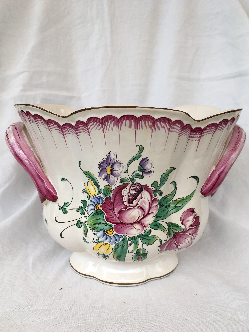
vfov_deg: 58.3
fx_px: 297
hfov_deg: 45.4
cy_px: 175
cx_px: 123
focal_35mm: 31
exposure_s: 1/754
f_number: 2.2
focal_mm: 4.15
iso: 25
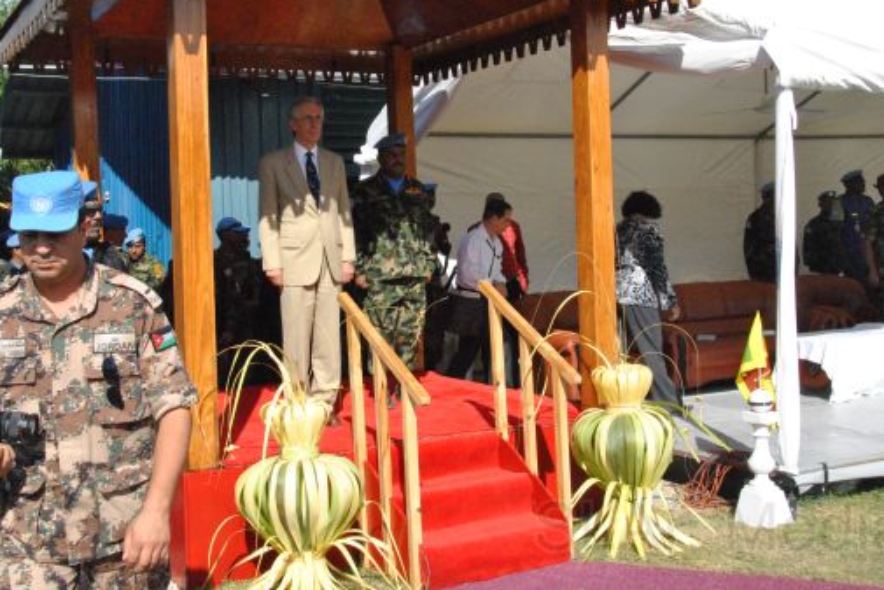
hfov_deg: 43.9
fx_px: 1095
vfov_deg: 30.1
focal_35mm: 45
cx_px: 411
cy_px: 241
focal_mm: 25
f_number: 16
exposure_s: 1/800
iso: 1600
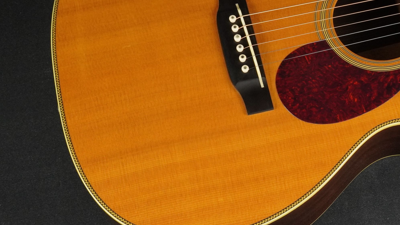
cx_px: 295
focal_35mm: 83
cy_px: 76
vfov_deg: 14.6
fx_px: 878
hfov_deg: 25.4
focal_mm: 35
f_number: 11
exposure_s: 1/60
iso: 2000
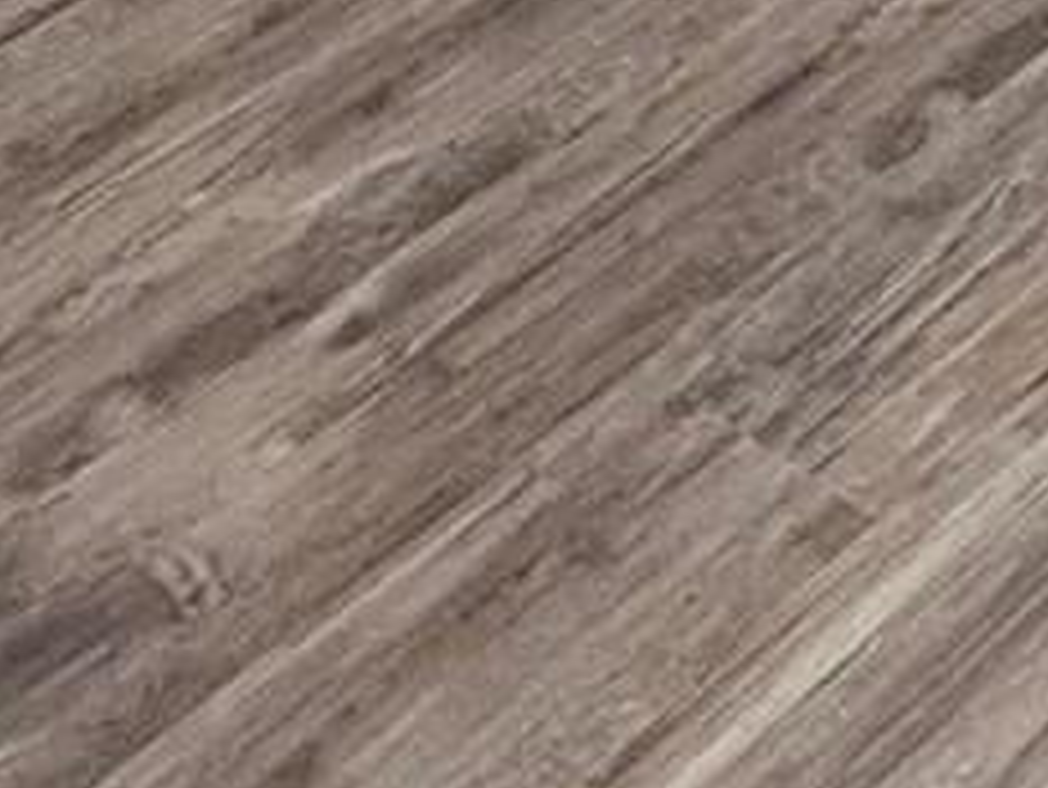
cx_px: 1925
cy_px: -1801
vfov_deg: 9.9
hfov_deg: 16.7
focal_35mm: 96
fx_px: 2908
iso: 200
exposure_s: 1/120
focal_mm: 2.22
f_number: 2.2
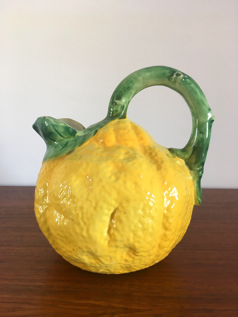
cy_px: 158
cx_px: 119
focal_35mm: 29
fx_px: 266
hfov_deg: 48.2
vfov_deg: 61.7
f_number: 2.2
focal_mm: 4.15
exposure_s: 1/33
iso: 64
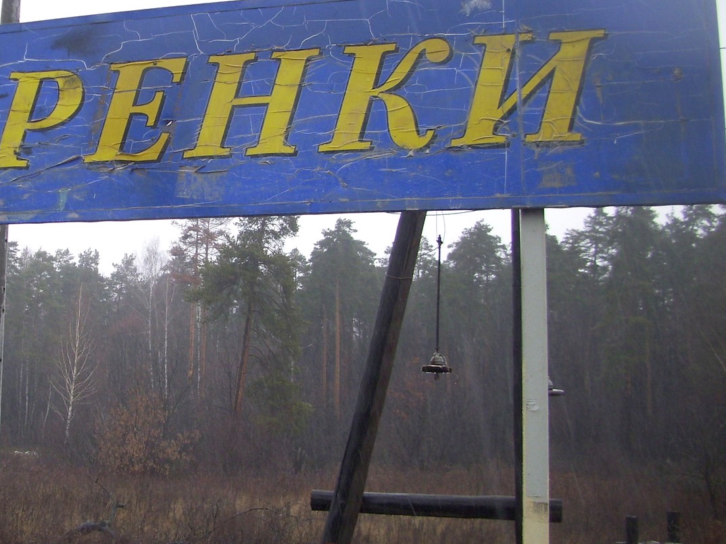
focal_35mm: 48
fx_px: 1006
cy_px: 265
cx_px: 231
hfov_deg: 39.1
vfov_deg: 30.3
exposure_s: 1/25
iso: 80
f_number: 2.9
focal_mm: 5.7
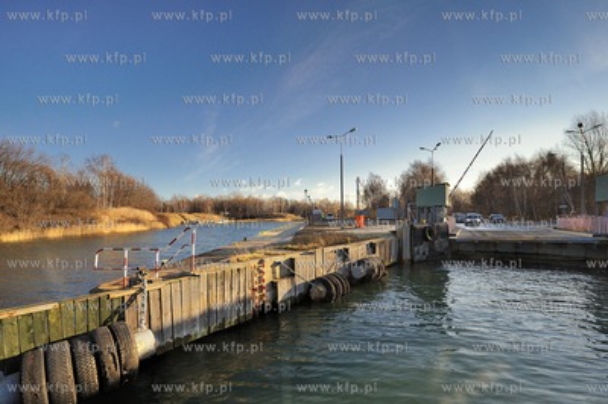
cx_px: 304
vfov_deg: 81.1
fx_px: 236
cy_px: 202
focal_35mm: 14
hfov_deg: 104.3
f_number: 9
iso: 400
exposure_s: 1/200
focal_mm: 14
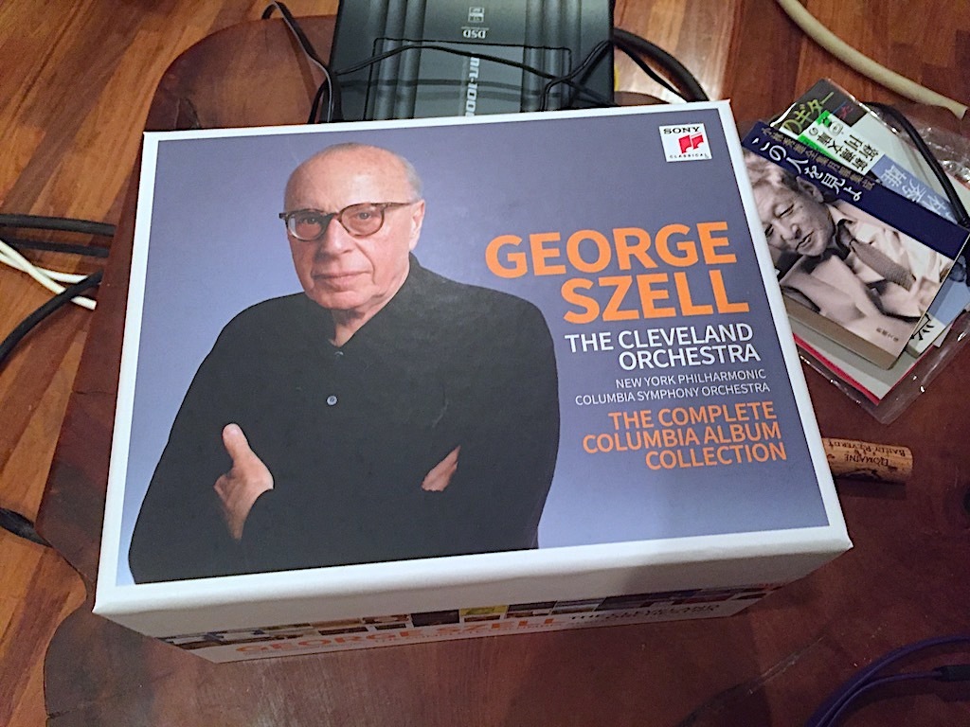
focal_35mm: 29
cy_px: 364
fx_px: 813
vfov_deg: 48.2
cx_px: 485
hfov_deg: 61.7
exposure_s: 1/20
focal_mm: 4.15
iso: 250
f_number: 2.2
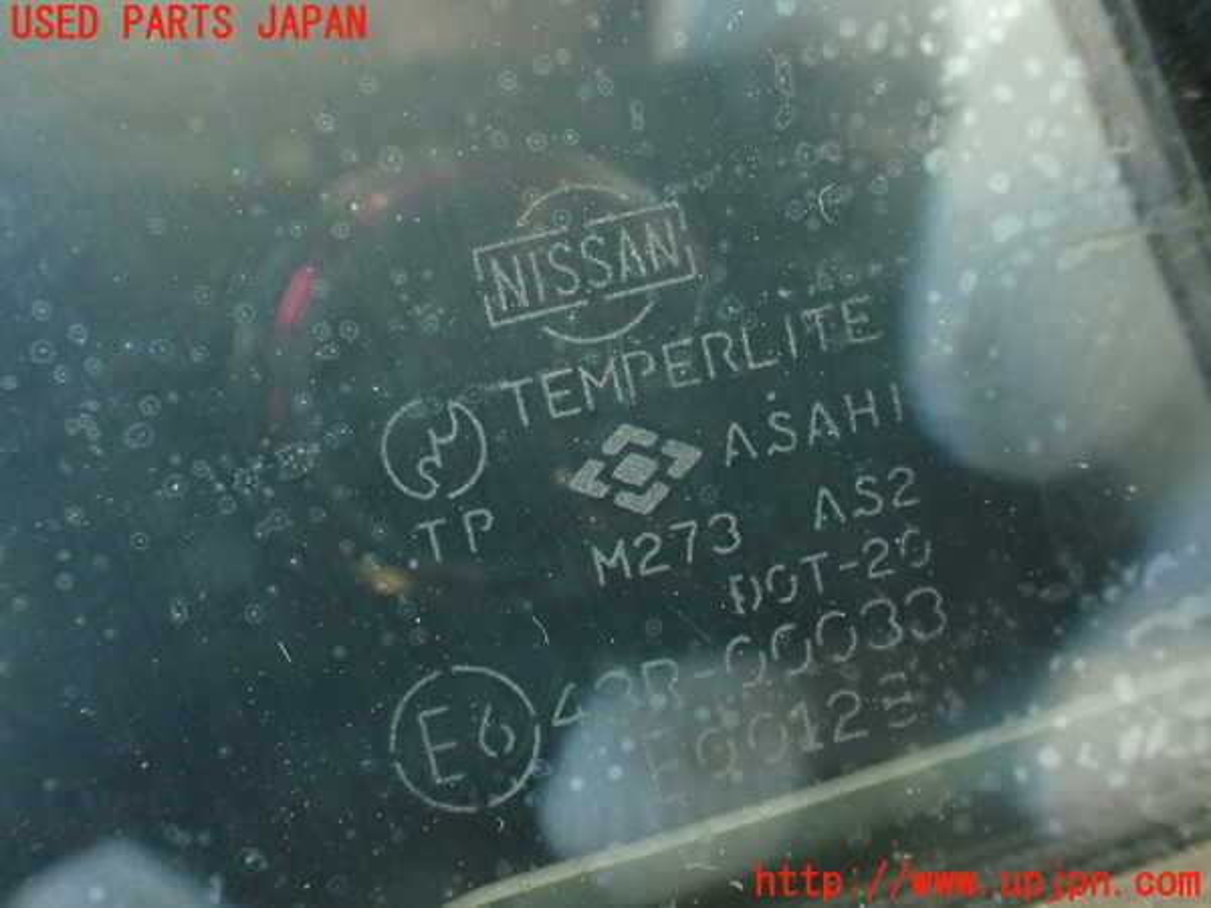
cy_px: 454
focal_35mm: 32
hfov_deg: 56.8
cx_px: 606
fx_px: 1119
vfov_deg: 44.2
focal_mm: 5.79
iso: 640
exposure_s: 1/30
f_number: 2.4
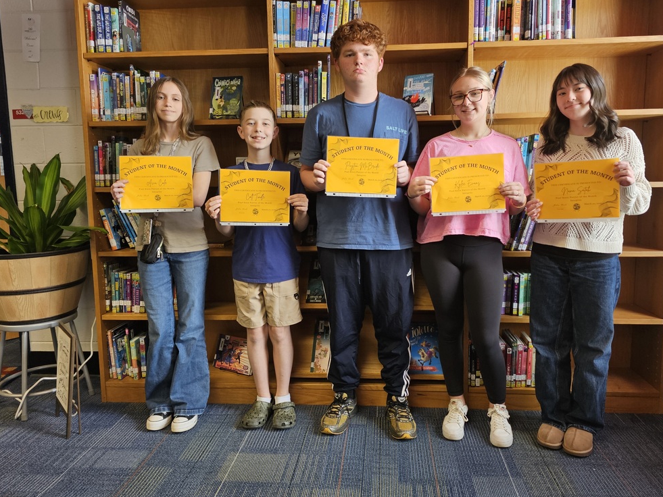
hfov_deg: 71.6
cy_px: 251
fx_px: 460
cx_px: 321
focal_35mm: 24
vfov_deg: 56.8
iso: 160
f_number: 1.7
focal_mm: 6.3
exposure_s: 1/208
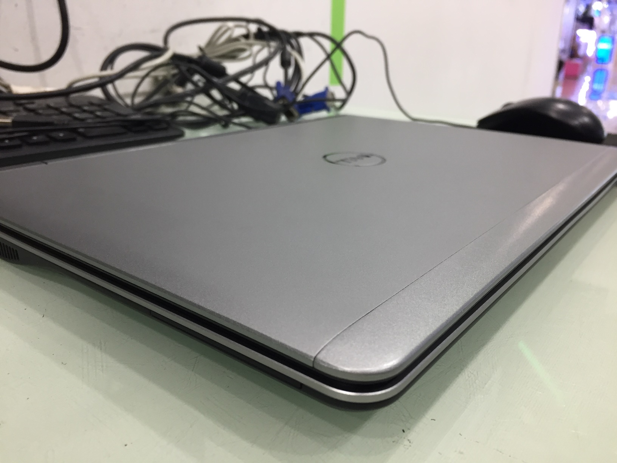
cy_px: 232
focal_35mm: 29
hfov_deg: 61.7
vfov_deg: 48.2
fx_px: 517
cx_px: 308
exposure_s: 1/33
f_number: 2.2
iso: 100
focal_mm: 4.15
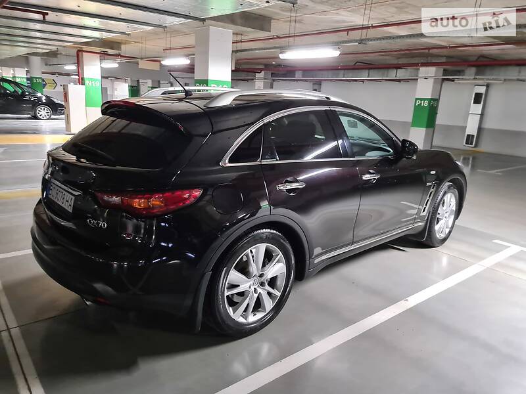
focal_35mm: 26
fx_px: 395
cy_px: 197
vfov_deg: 53.1
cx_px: 263
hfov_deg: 67.3
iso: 640
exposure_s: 1/25
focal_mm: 5.4
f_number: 1.8
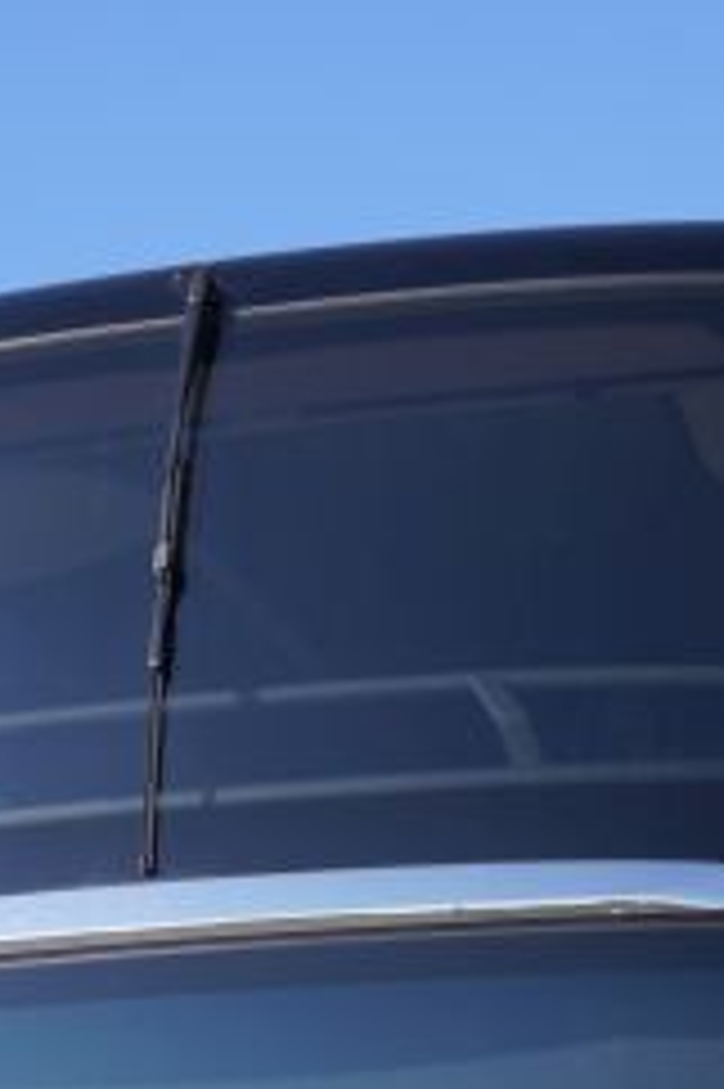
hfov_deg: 10.4
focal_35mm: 132
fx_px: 3988
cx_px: 369
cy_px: 1714
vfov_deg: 14.3
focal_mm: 21.5
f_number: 5
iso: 100
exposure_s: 1/400
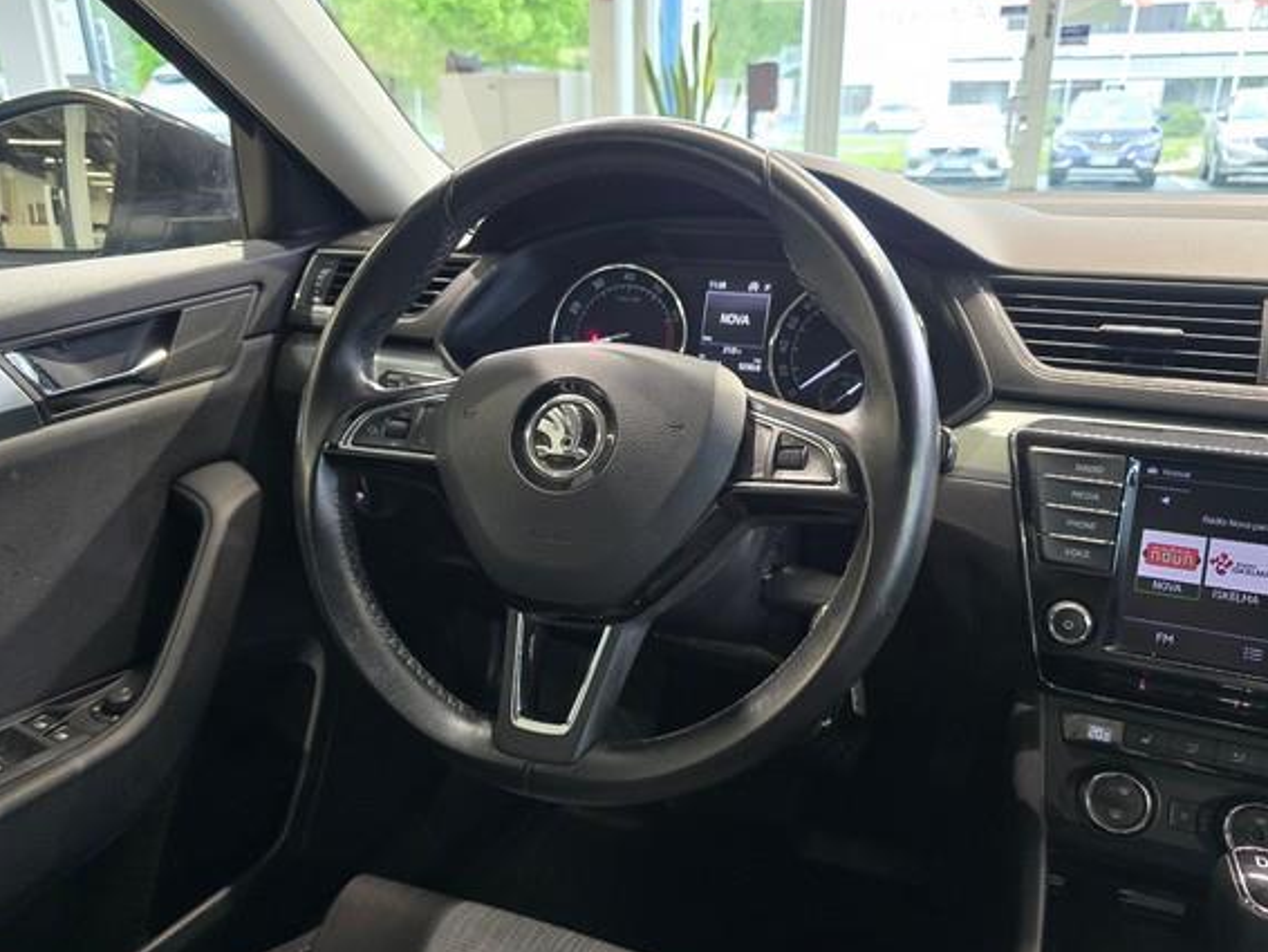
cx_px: 625
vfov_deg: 53.1
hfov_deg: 67.3
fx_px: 953
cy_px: 473
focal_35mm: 26
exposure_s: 1/100
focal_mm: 6.3
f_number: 1.7
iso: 640
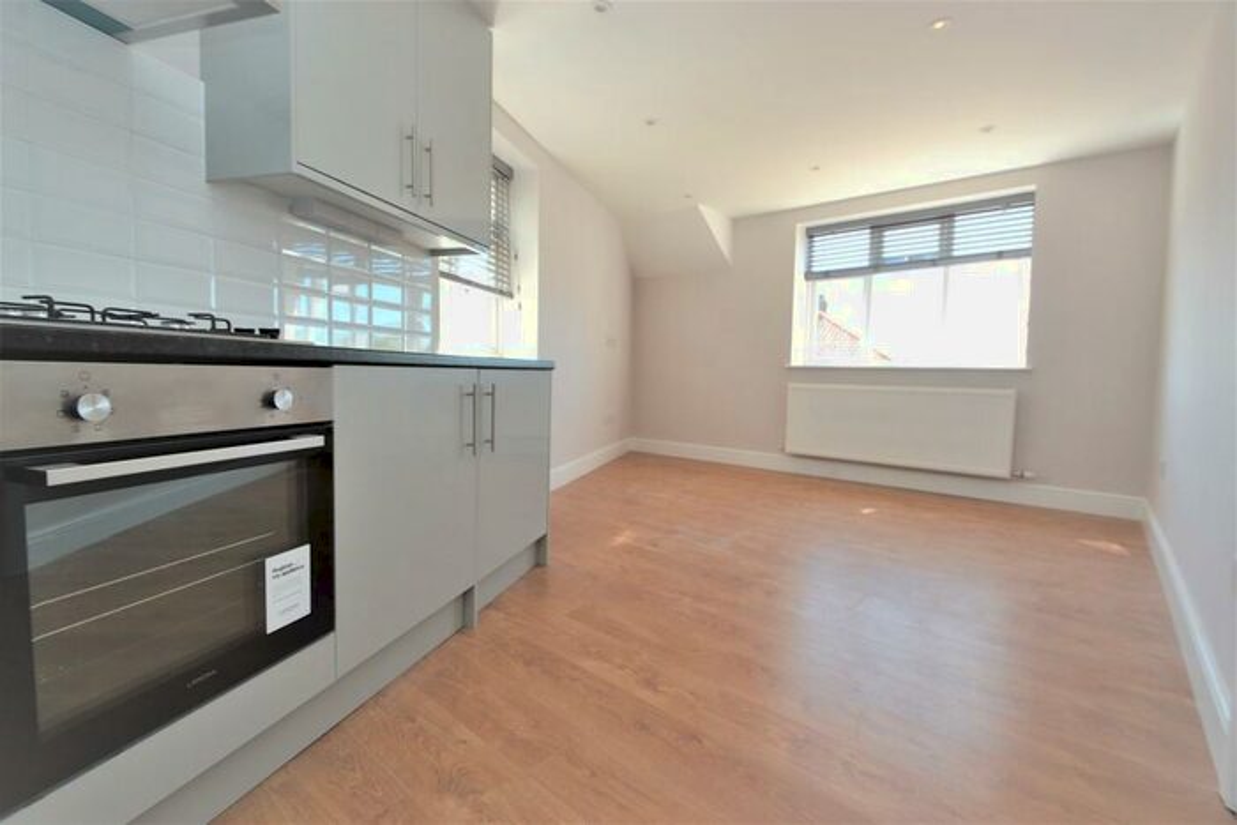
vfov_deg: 77.4
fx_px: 515
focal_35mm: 15
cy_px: 412
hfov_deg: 100.4
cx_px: 618
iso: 360
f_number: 5.6
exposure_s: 1/125
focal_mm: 10
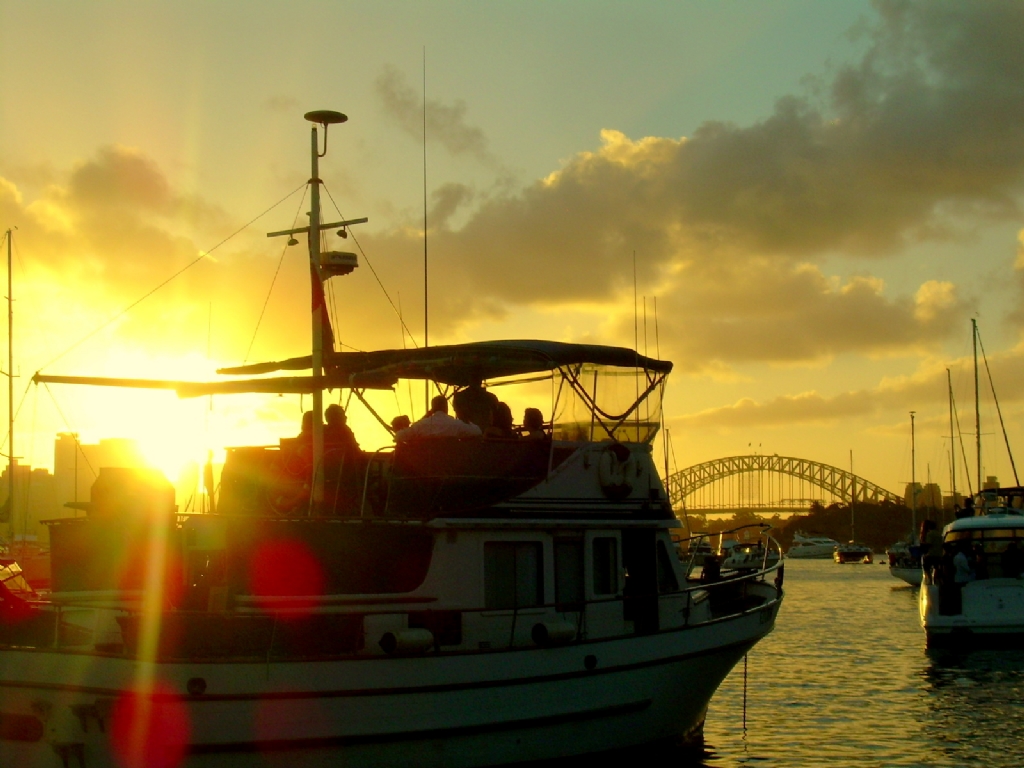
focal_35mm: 73
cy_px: 384
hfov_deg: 26.7
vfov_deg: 20.2
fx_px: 2159
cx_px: 512
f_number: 6.3
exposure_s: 1/354
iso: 50
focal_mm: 12.5
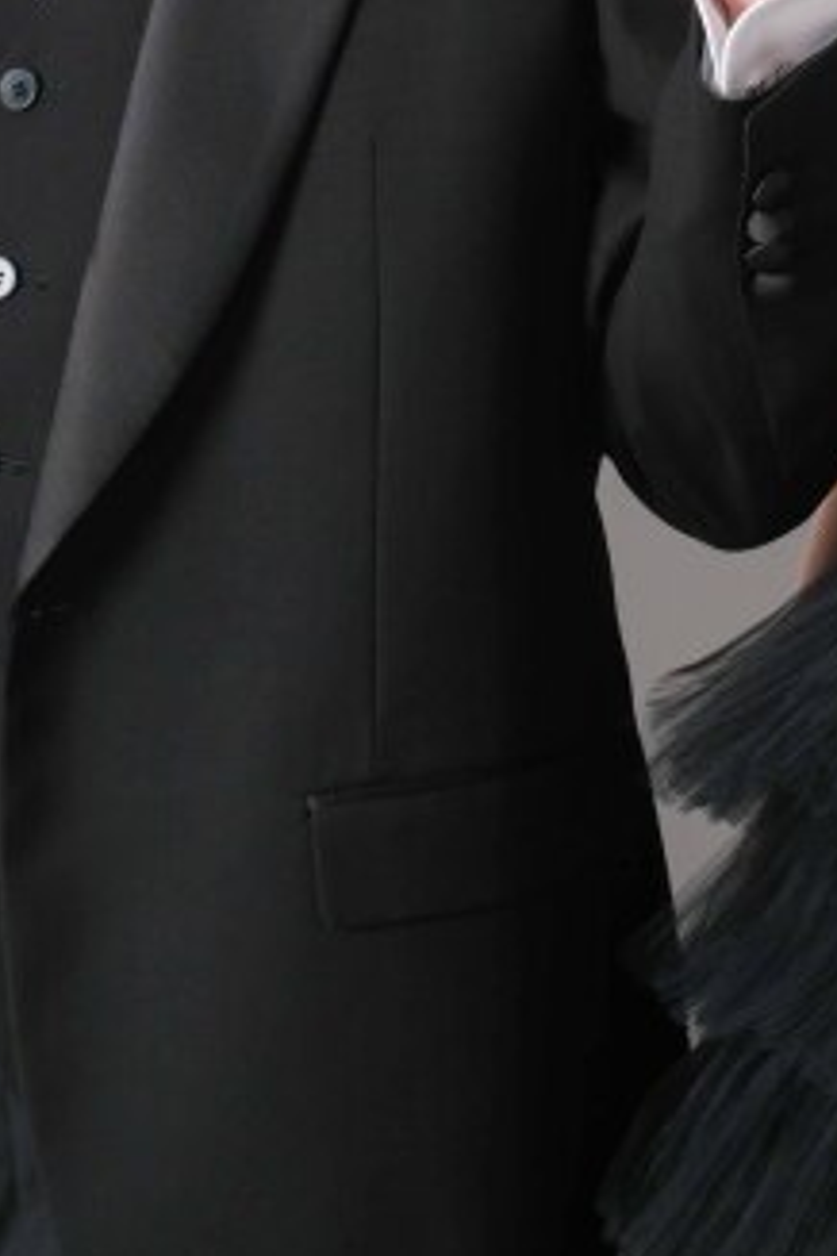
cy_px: -288
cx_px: 952
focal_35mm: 165
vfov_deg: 12.2
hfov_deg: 8.2
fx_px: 5754
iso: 250
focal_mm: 30.2
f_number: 5.6
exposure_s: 1/125
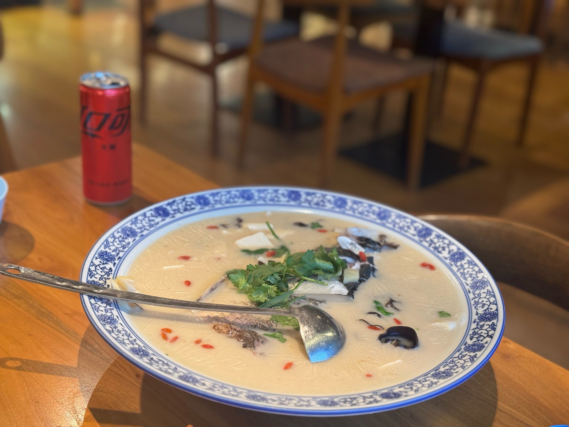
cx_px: 284
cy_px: 214
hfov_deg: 39.7
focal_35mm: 48
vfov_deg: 30.3
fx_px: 789
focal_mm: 6.76
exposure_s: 1/33
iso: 250
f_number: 1.78
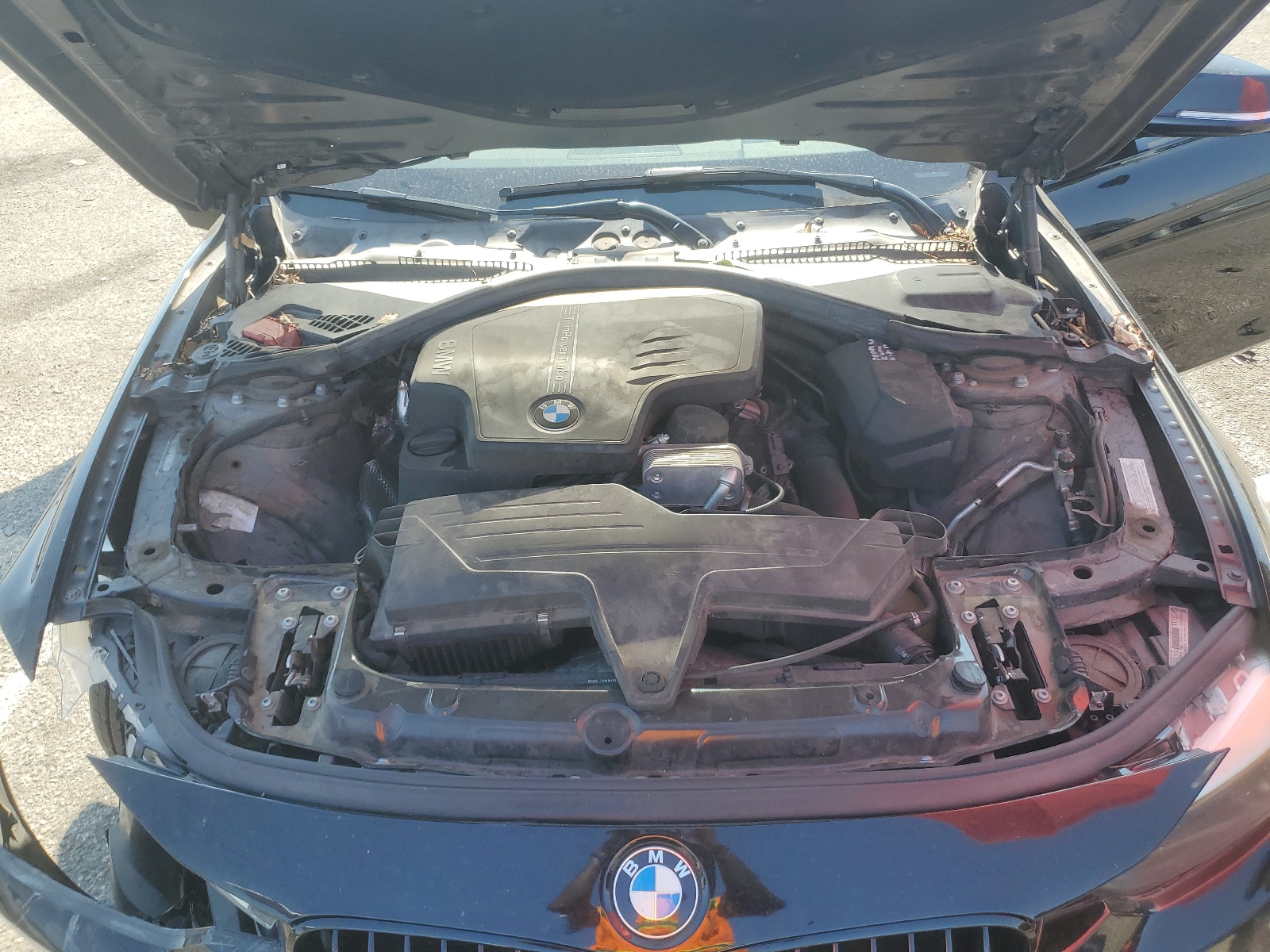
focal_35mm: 26
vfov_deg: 53.1
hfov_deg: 67.3
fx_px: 954
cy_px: 476
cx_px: 635
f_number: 1.5
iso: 50
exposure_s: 1/588
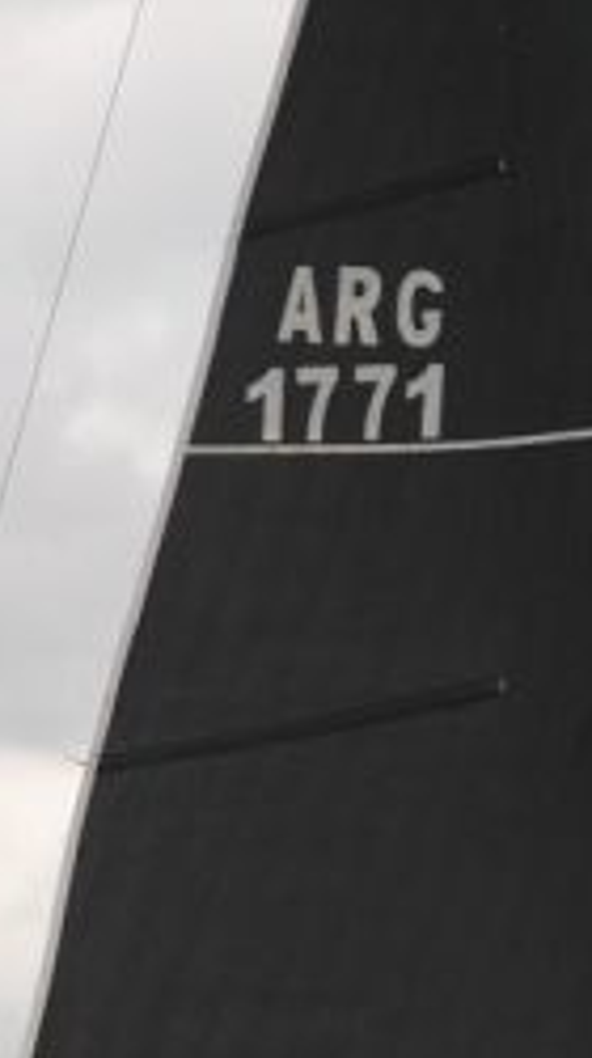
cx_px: 161
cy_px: 1128
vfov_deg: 4.6
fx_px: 12993
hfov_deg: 2.6
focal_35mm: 464
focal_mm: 92
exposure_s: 1/500
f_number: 5.6
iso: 200
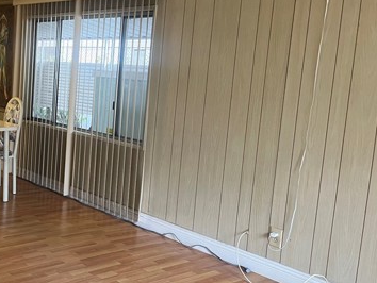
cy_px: 130
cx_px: 54
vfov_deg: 30.9
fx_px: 512
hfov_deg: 38.3
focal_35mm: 47
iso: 125
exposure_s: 1/94
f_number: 1.6
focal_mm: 5.1
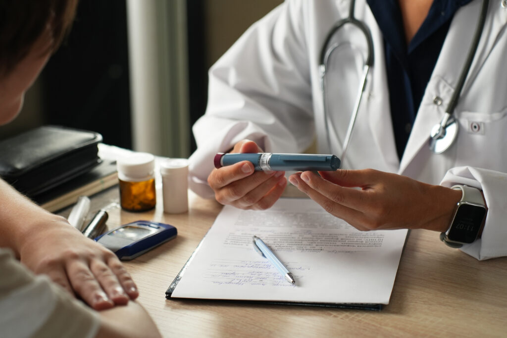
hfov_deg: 18.3
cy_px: 169
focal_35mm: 112
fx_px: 1577
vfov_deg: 12.2
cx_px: 254
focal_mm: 75
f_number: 2.8
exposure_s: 1/100
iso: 200
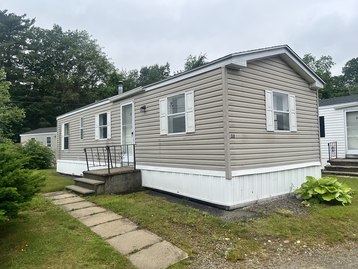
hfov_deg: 67.3
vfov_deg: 53.1
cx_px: 179
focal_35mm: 26
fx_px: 269
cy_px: 134
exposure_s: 1/924
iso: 50
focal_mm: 5.7
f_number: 1.5
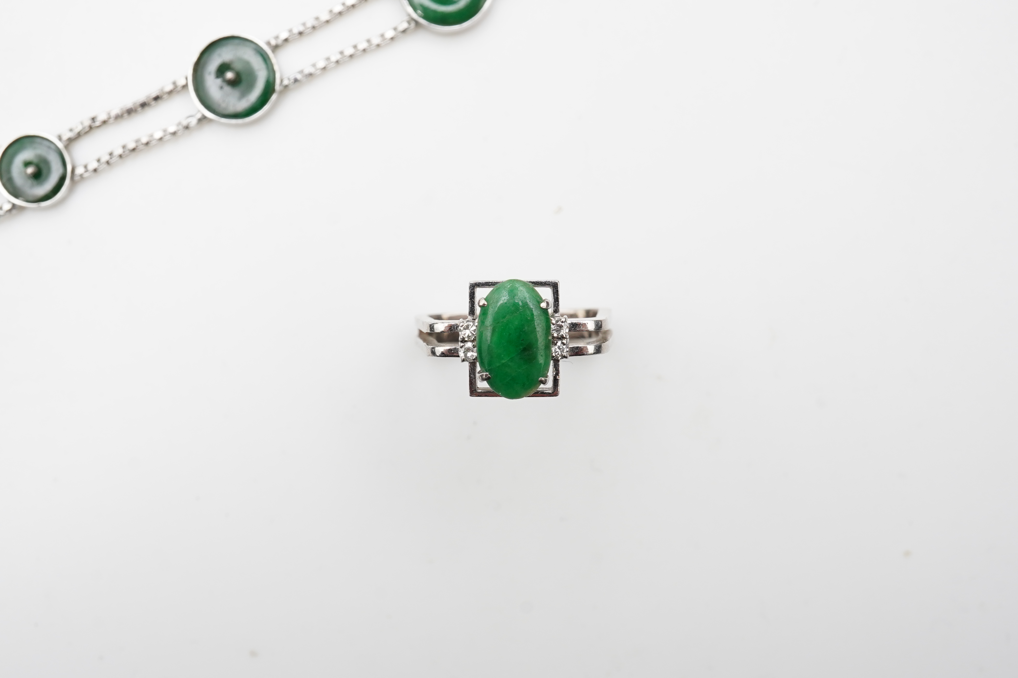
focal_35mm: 45
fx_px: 1272
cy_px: 339
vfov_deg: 29.9
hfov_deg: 43.6
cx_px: 509
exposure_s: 1/160
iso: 640
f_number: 16
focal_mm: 30
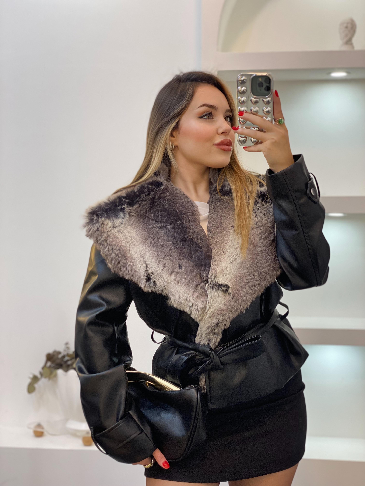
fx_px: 731
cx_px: 182
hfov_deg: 28.0
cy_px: 243
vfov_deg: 36.8
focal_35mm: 52
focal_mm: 6
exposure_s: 1/100
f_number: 2
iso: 100
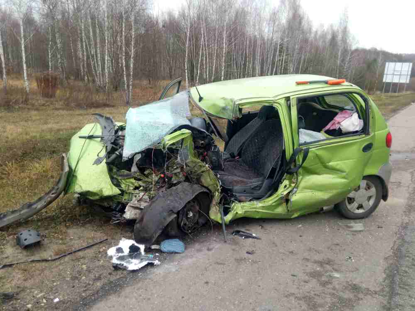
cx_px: 208
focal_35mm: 27
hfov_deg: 65.3
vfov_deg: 51.4
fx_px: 324
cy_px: 156
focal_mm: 3.79
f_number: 2.2
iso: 200
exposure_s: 1/100
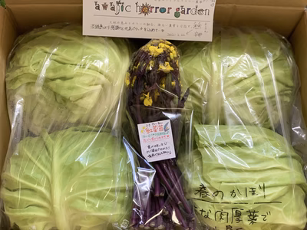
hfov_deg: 36.8
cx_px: 154
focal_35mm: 52
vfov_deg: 28.0
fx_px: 461
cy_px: 115
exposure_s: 1/50
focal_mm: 6
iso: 125
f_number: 2.4
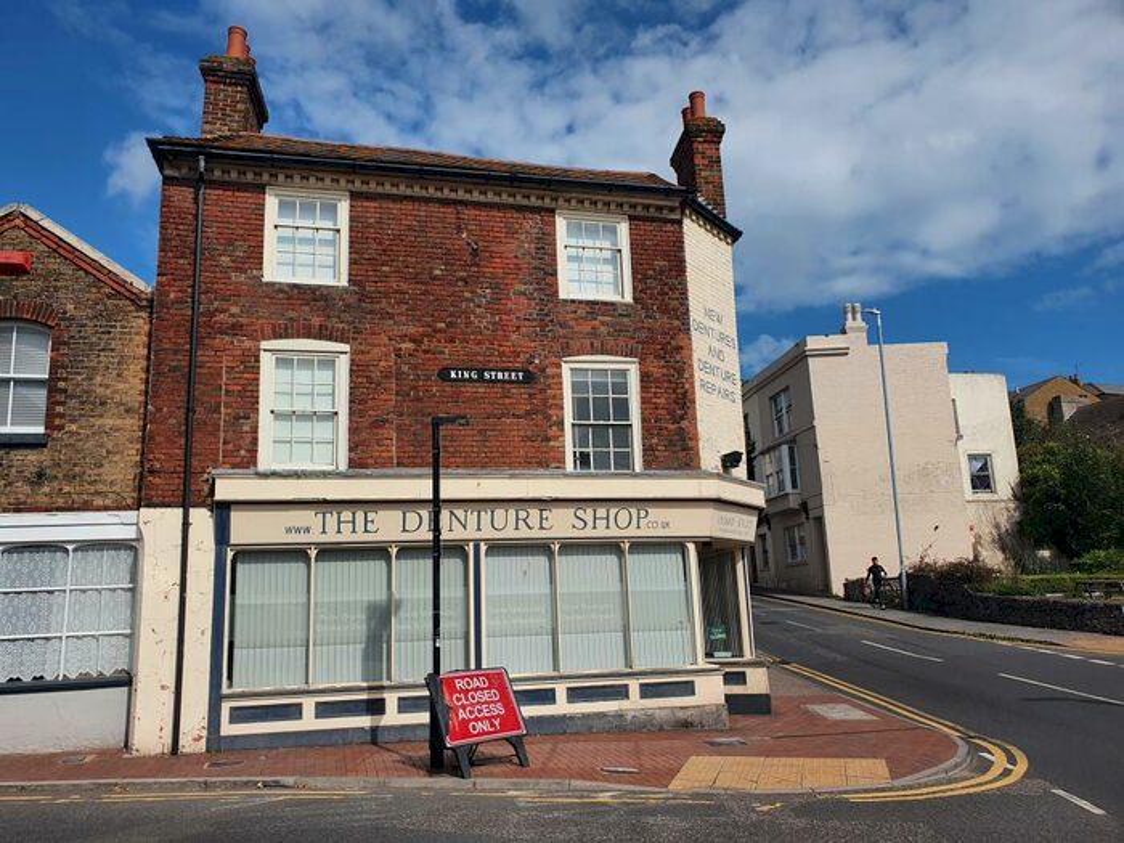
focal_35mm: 26
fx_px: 844
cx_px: 562
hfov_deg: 67.3
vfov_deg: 53.1
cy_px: 422
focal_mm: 4.32
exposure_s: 1/3448
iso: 50
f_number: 2.4
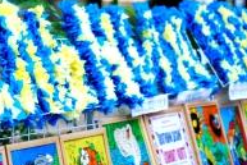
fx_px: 1195
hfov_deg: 11.7
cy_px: 68
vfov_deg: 7.9
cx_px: 0
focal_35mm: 174
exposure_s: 1/80
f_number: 1.8
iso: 800
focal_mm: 50
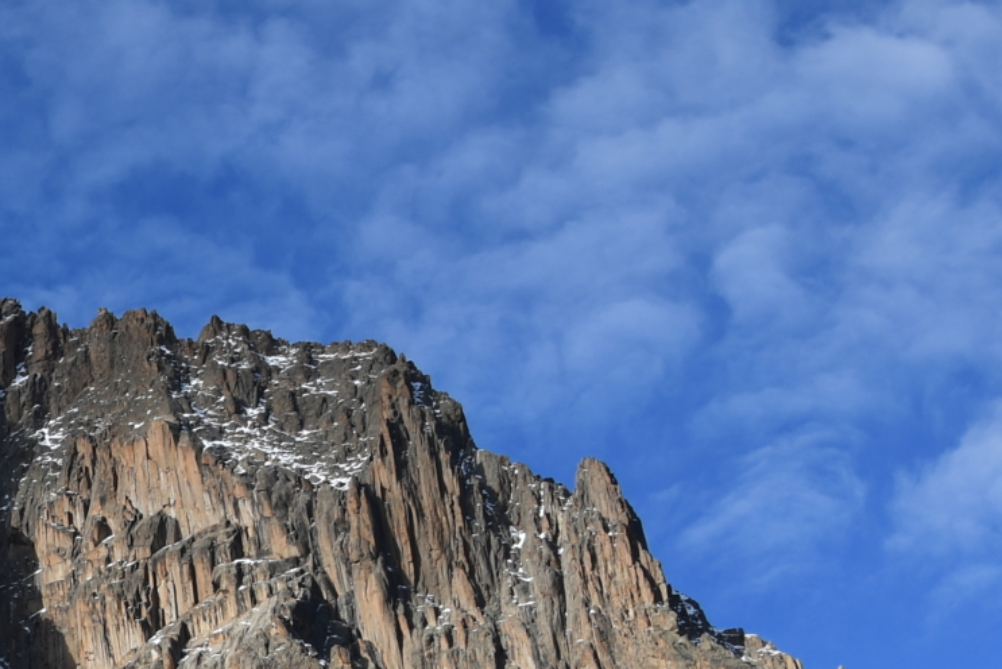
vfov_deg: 14.4
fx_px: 2589
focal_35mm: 93
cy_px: 720
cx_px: -263
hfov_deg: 20.2
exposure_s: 1/160
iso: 100
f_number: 9
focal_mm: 18
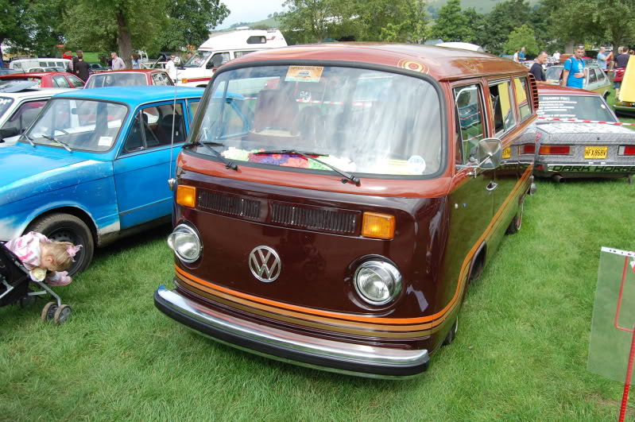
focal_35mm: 30
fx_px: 529
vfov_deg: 43.5
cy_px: 211
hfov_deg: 62.0
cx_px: 318
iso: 200
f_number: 7.1
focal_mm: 20
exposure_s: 1/200
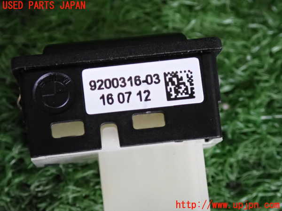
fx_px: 766
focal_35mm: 94
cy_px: 106
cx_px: 141
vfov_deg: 15.7
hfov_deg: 20.9
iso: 2000
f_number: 4.7
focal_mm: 16.79
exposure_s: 1/80
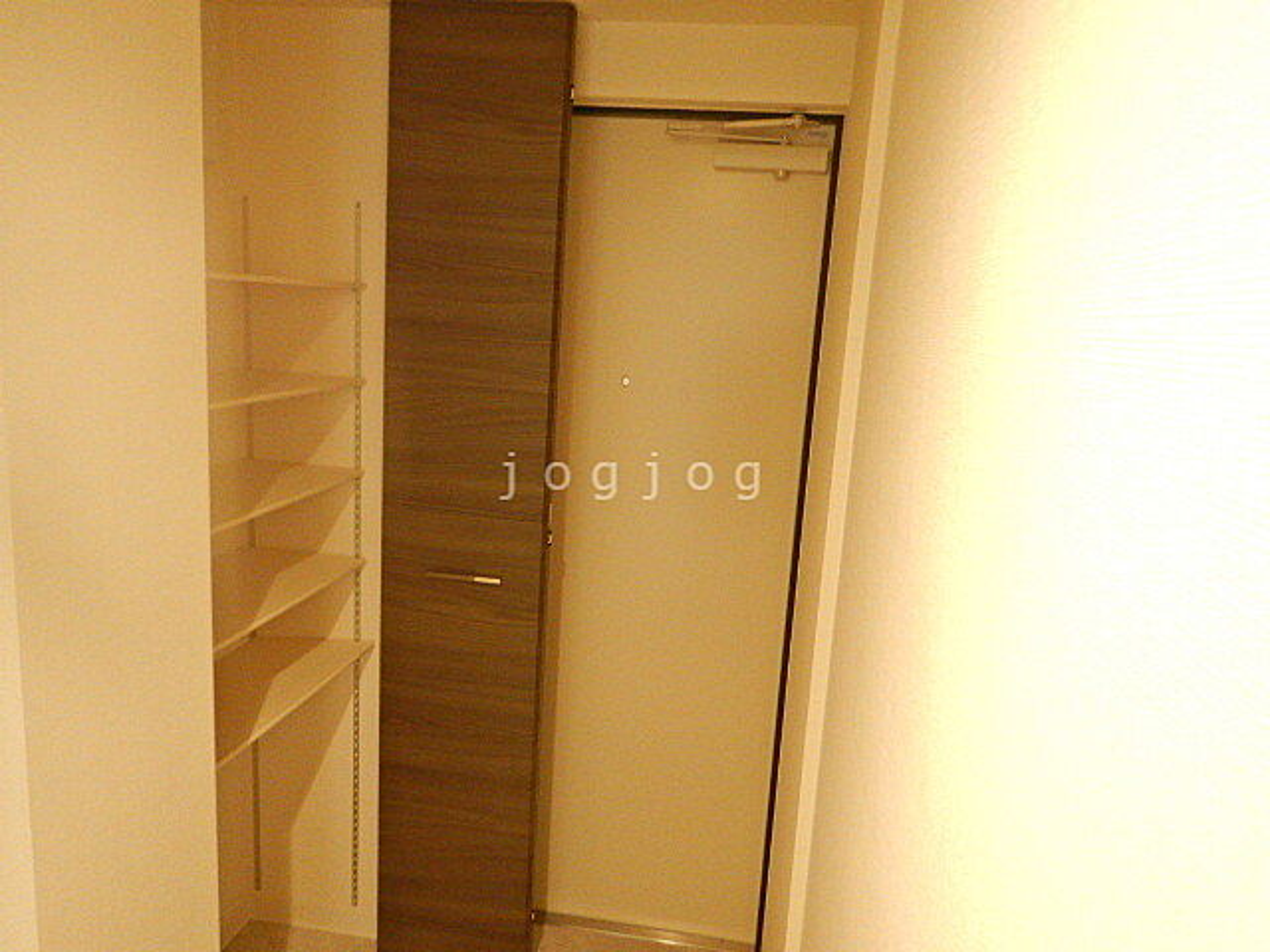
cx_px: 635
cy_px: 476
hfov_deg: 71.6
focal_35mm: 24
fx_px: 881
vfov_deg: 56.8
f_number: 2.8
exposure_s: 1/4
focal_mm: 4.3
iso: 200
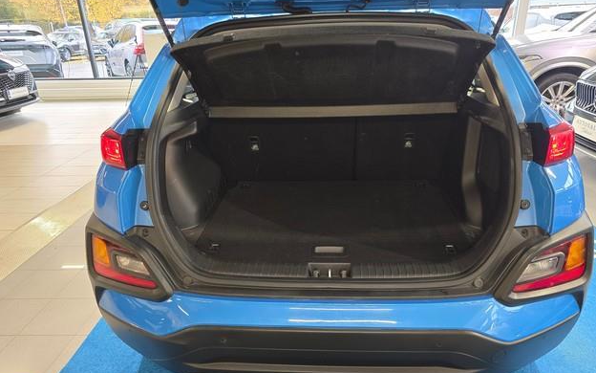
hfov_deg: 72.5
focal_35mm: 25
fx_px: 406
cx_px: 305
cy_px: 186
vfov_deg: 49.3
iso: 400
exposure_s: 1/100
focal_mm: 6.3
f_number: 1.7
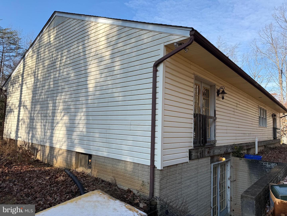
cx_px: 144
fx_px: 199
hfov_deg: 71.6
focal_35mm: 24
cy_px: 108
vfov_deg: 56.8
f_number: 1.78
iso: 80
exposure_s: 1/2110
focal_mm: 6.76
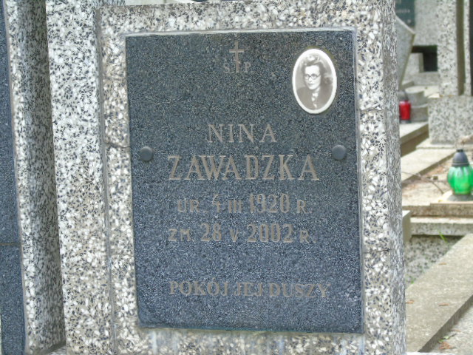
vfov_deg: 10.4
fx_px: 1940
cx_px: 236
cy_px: 178
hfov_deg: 13.9
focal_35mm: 142
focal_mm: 25
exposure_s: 1/125
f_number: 4.7
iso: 200
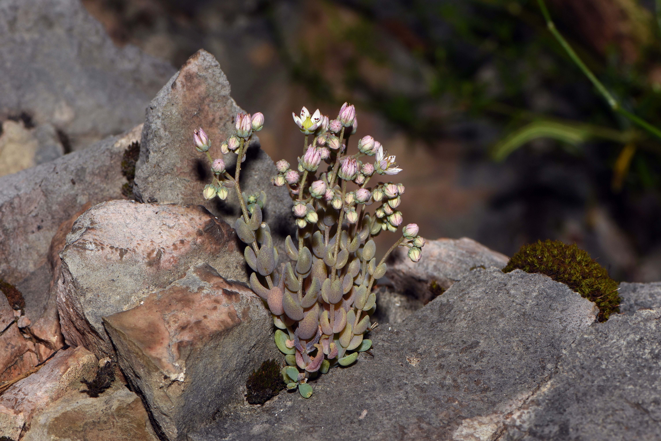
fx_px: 2892
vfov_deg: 8.7
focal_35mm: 158
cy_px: 220
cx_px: 330
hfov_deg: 13.0
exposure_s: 1/250
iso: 100
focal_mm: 105
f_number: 16
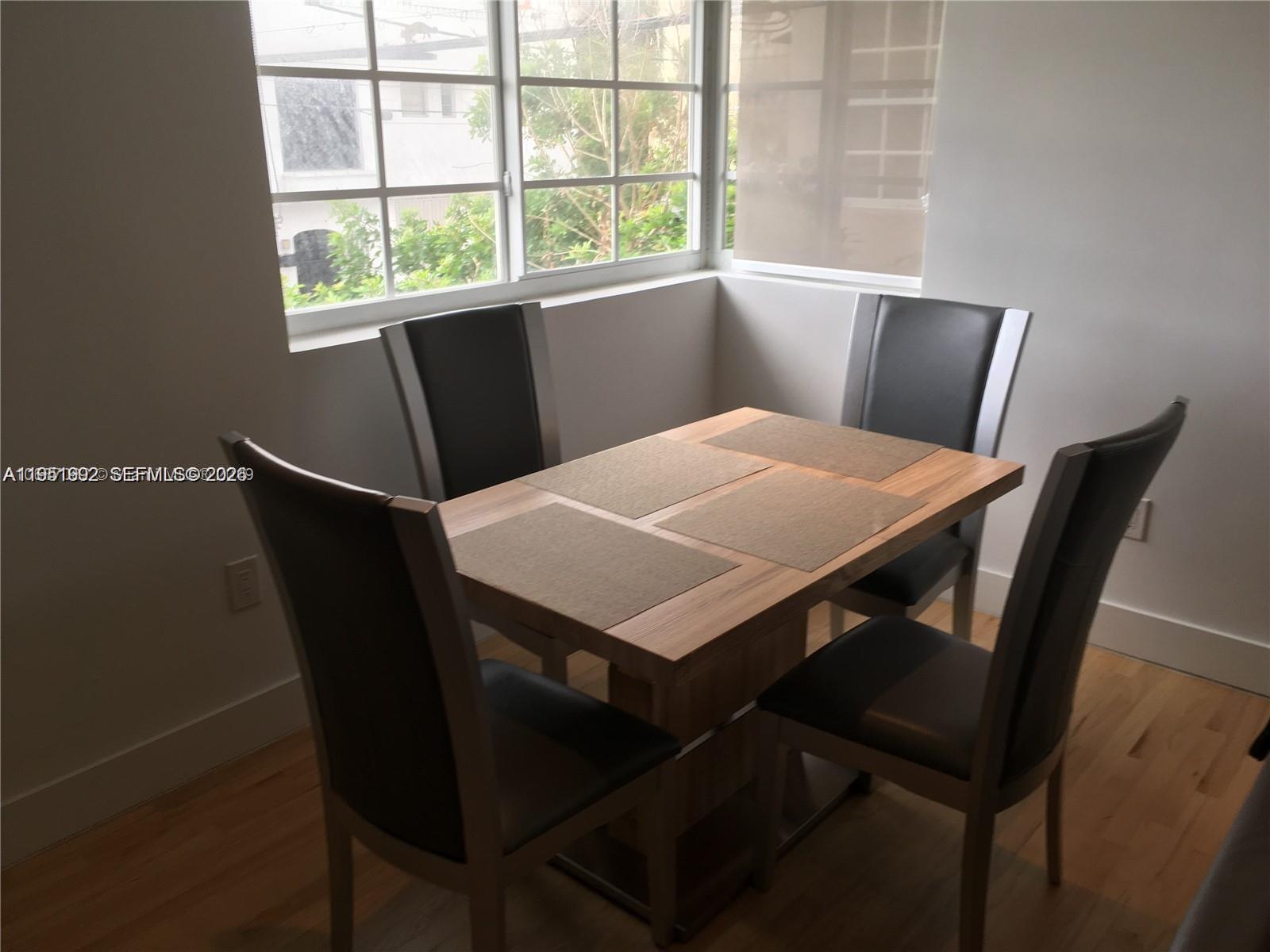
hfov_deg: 61.7
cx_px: 635
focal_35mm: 29
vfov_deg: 48.2
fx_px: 1064
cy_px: 476
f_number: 2.2
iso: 25
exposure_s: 1/60
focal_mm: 4.15
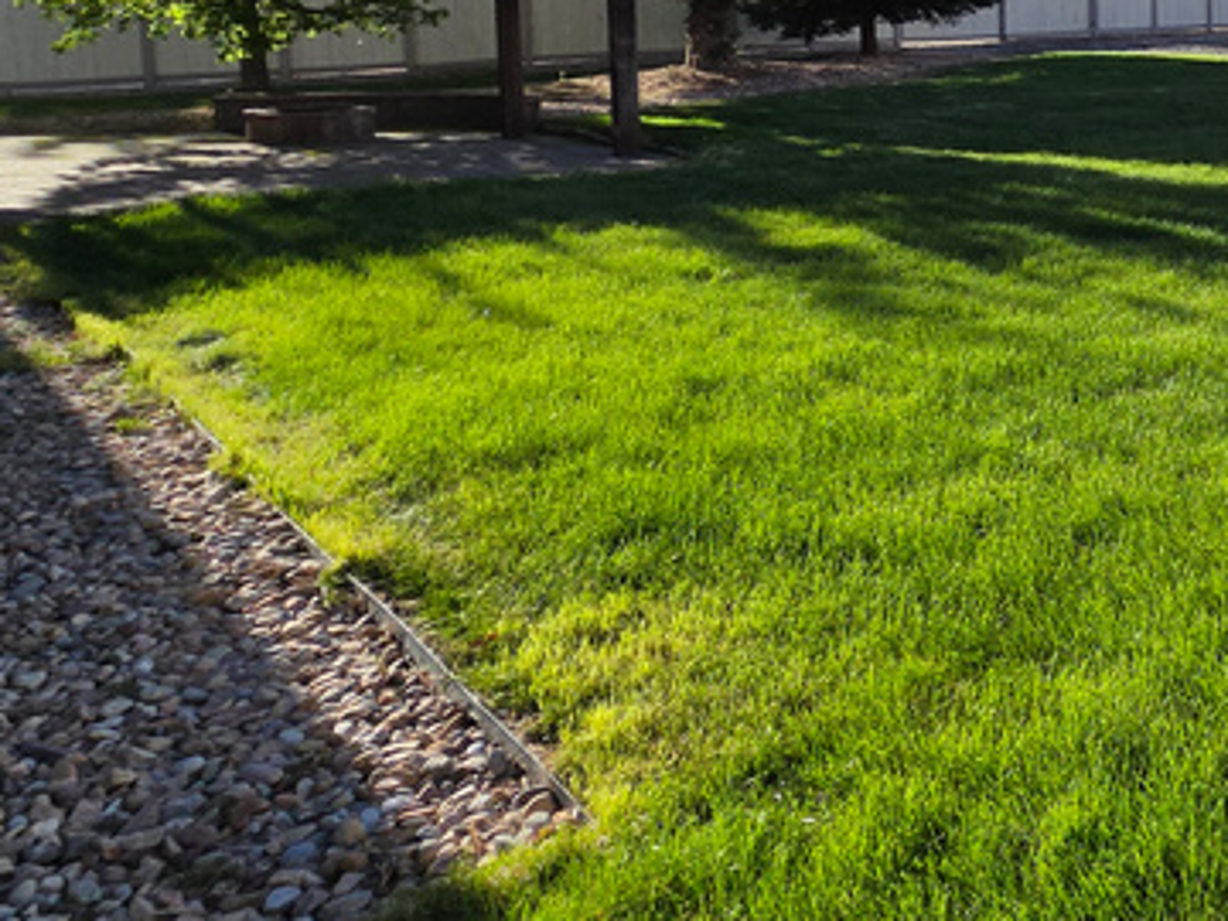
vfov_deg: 36.4
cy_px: 102
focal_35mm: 37
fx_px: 1313
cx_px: 1494
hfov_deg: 37.2
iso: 100
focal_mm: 2.2
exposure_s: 1/3050
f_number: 2.2
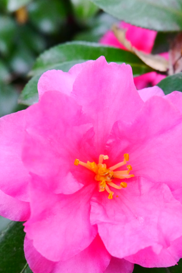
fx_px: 440
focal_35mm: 58
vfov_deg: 34.2
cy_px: 179
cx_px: 103
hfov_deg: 23.4
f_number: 3.5
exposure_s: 1/40
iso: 1600
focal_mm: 14
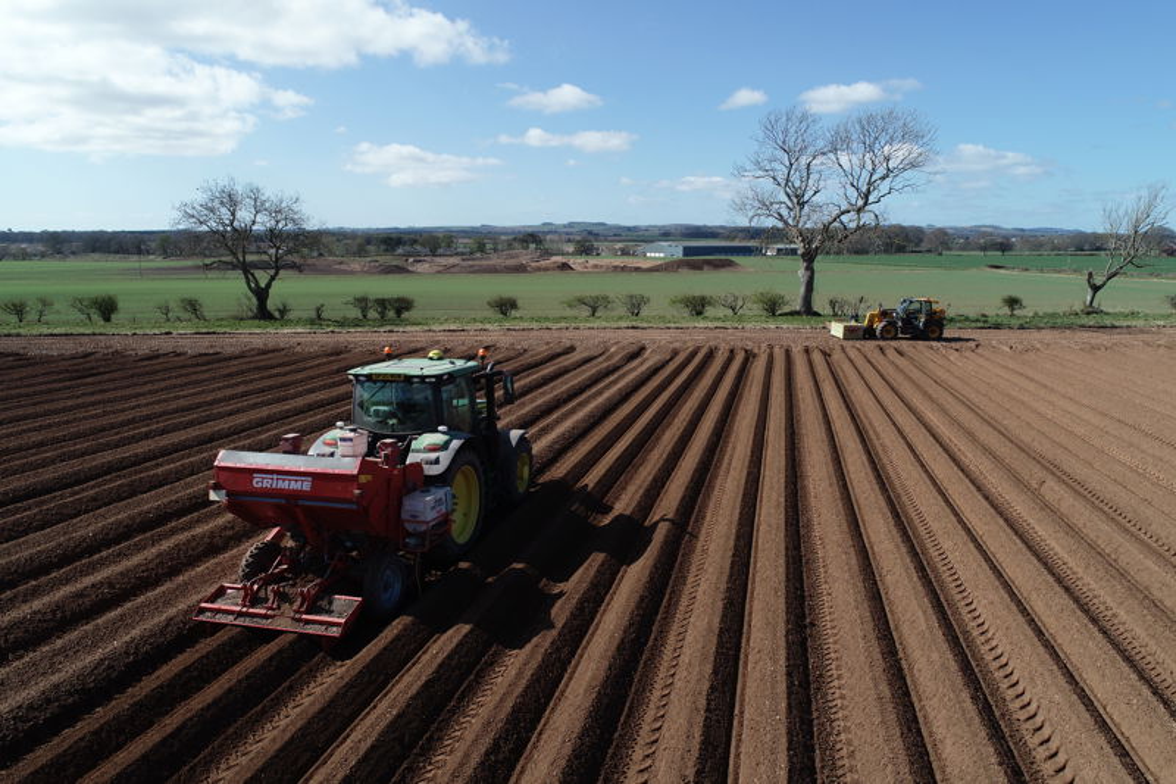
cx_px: 588
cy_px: 392
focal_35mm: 24
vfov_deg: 53.1
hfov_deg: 73.8
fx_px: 784
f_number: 5.6
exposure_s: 1/500
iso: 100
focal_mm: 8.8
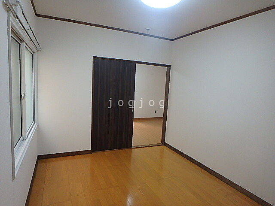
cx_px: 138
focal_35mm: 21
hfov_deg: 79.0
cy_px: 103
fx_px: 167
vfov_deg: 63.4
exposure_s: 1/30
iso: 200
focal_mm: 3.7
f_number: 3.5
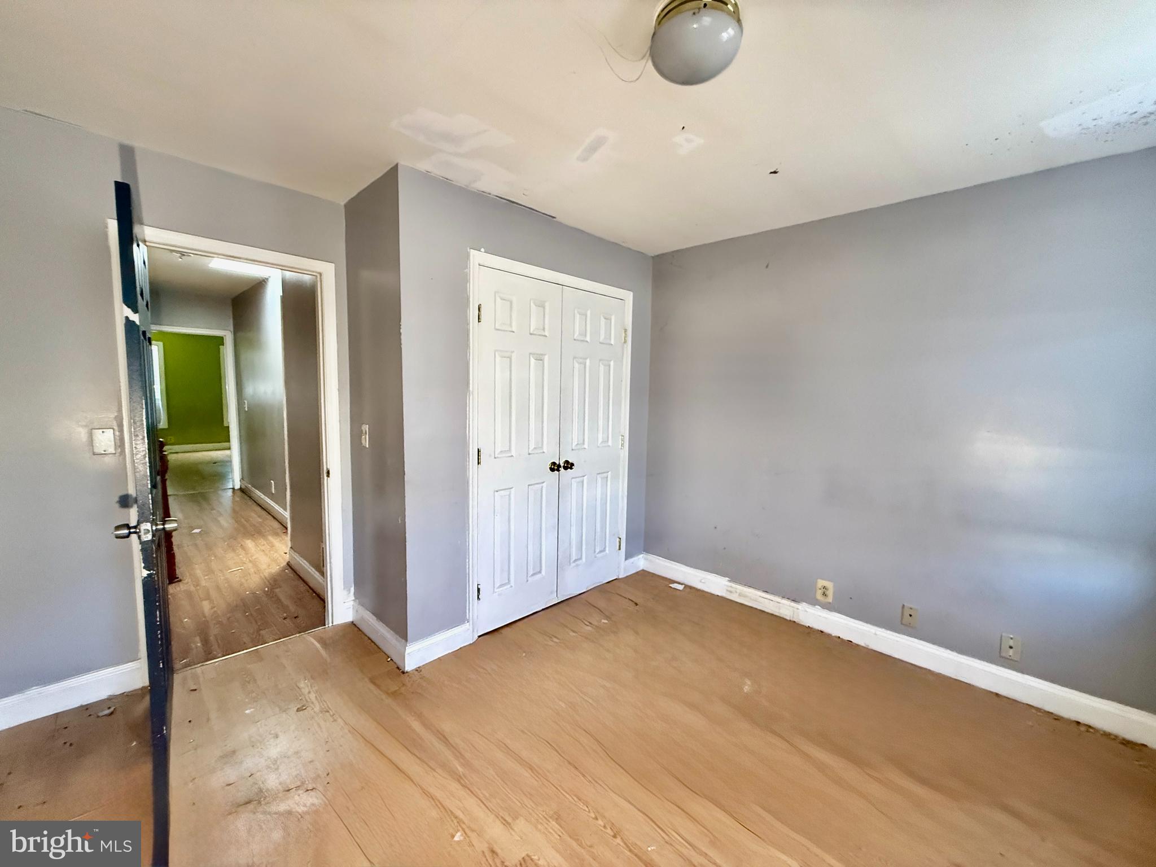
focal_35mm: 14
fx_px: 468
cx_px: 578
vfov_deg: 85.7
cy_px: 434
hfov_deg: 102.1
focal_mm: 2.22
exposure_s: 1/60
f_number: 2.2
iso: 640
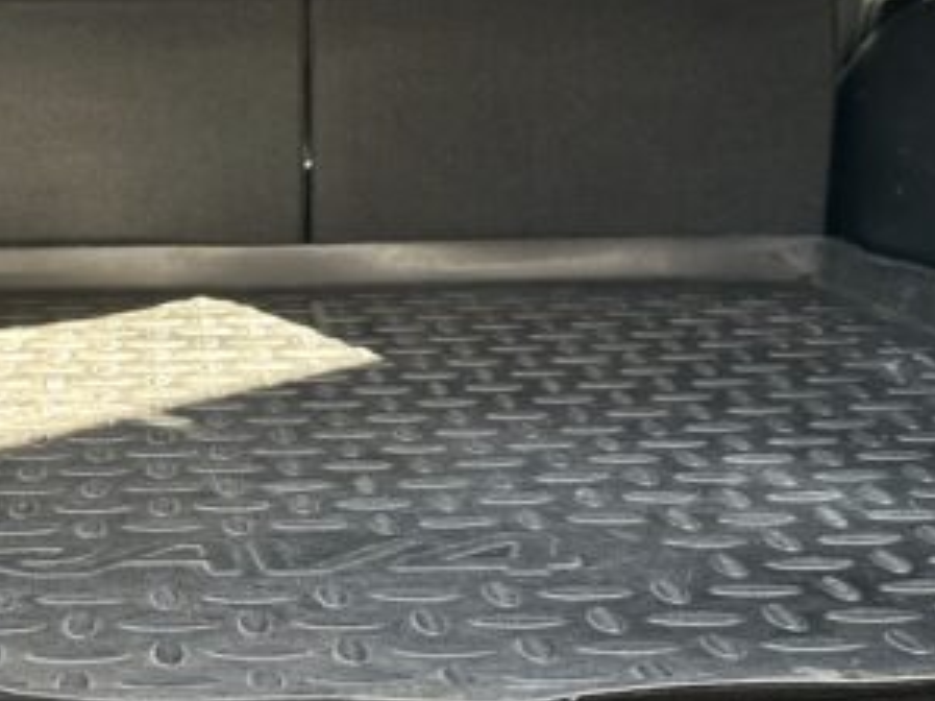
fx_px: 1728
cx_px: 166
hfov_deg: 29.5
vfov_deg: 22.8
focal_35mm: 64
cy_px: 252
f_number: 1.78
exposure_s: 1/121
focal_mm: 6.86
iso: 200
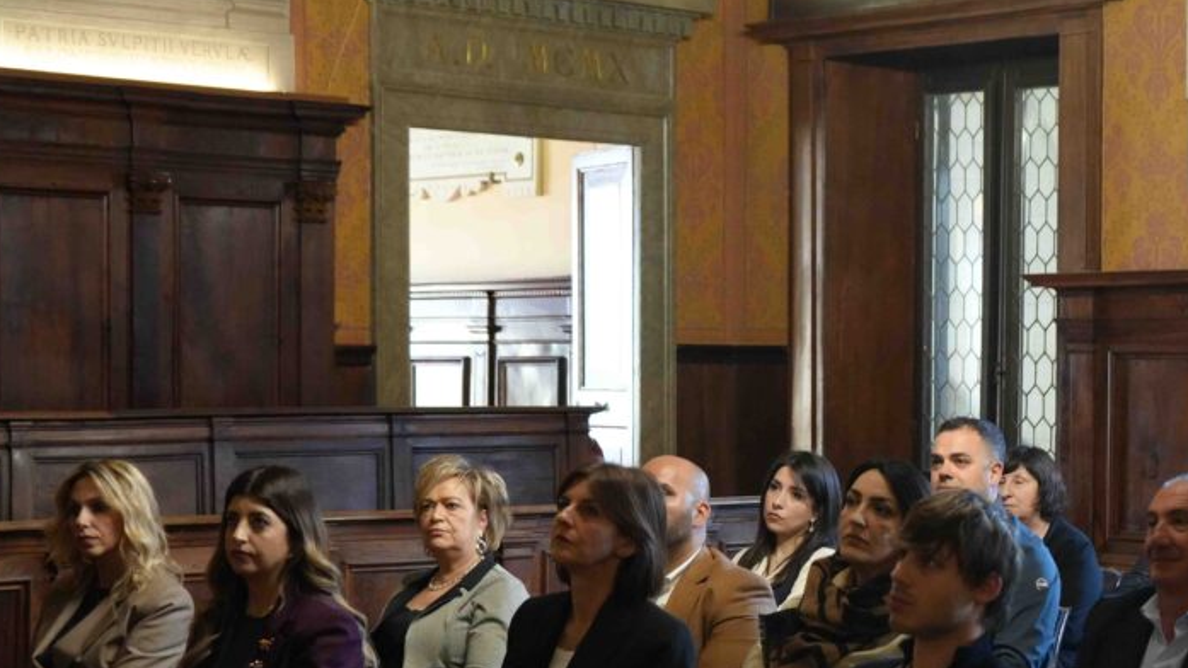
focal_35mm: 77
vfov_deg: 15.6
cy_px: 464
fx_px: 2425
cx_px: 849
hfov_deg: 27.2
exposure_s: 1/160
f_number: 4.5
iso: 8000
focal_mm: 50
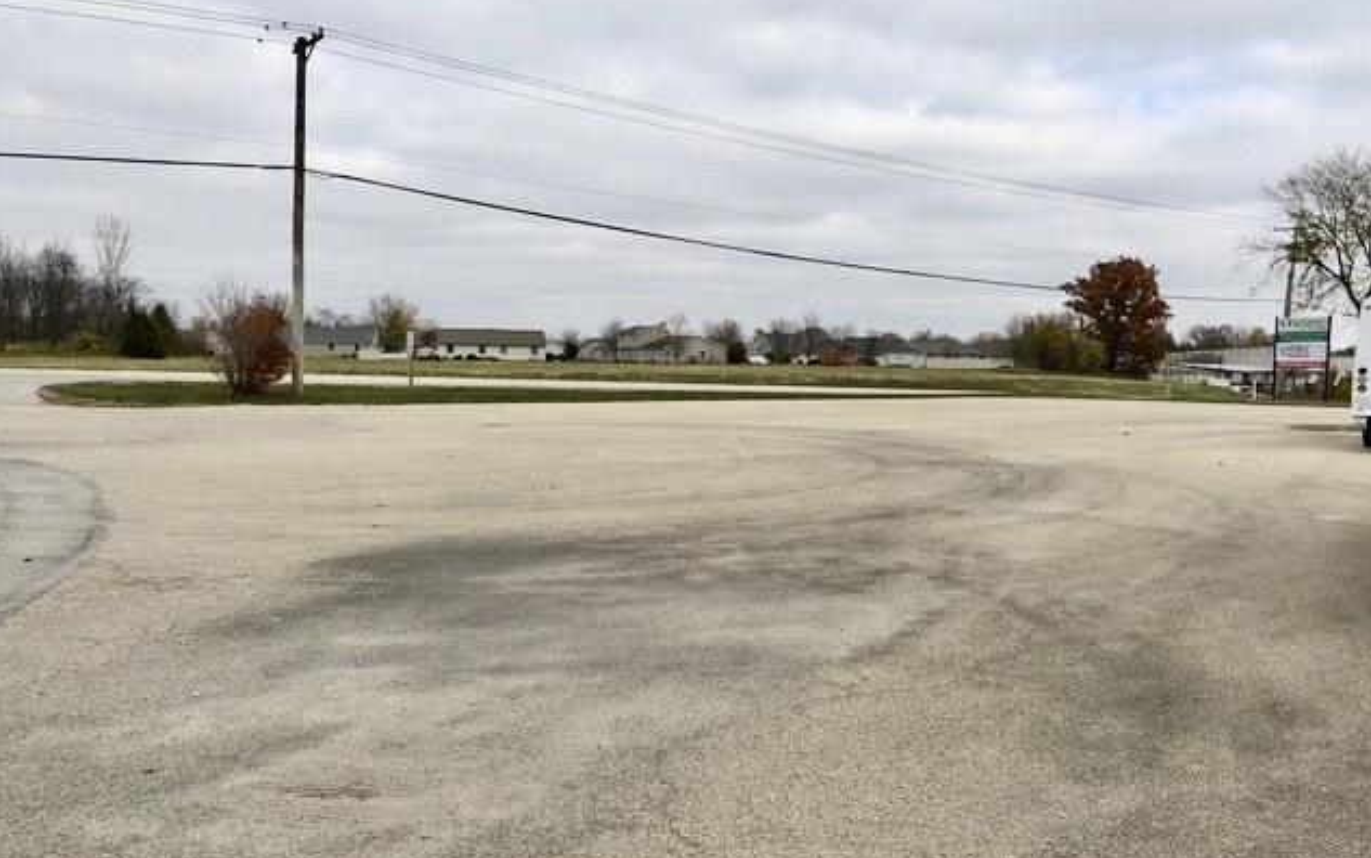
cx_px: 684
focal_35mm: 30
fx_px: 1121
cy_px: 438
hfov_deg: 62.9
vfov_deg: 41.9
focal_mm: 4
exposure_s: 1/1600
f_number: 1.8
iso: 20
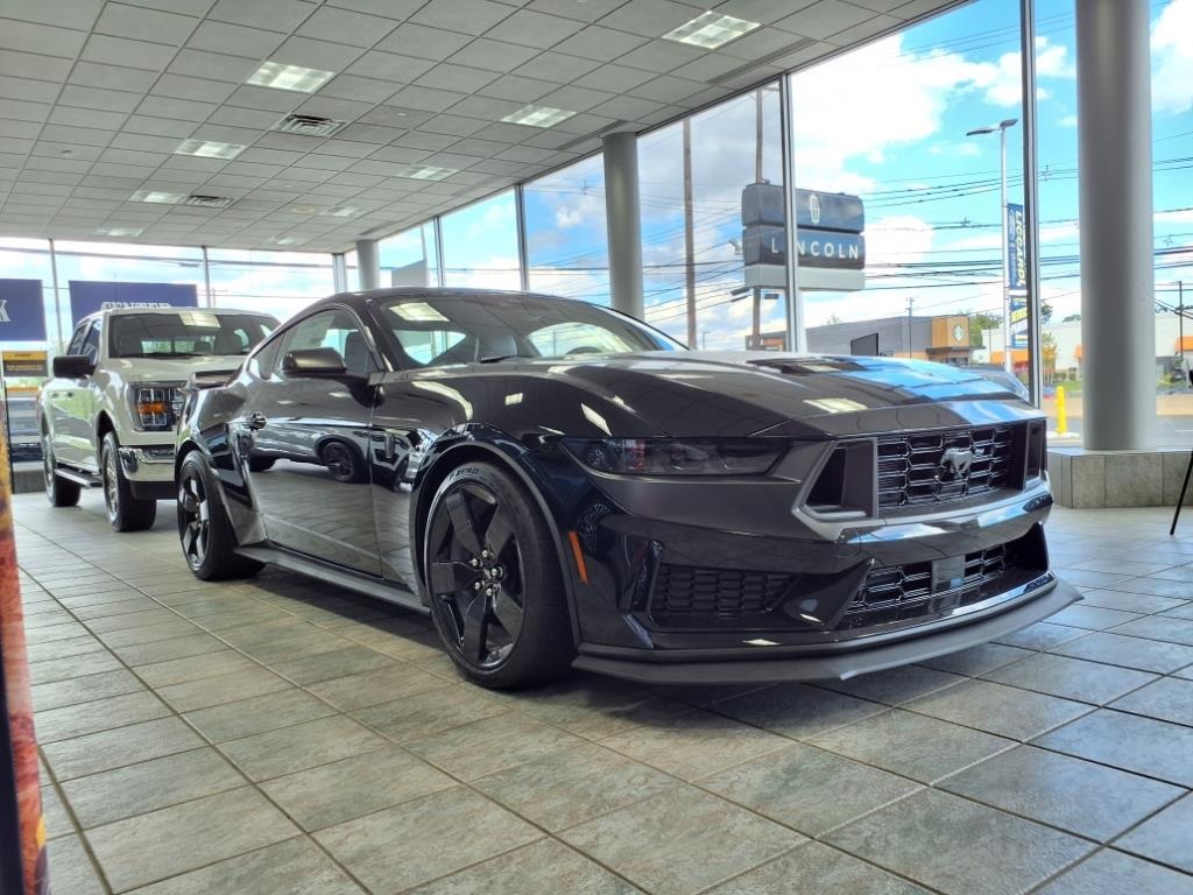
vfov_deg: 51.4
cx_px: 596
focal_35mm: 27
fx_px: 931
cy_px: 448
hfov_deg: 65.3
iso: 50
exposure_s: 1/120
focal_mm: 3.58
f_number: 1.9
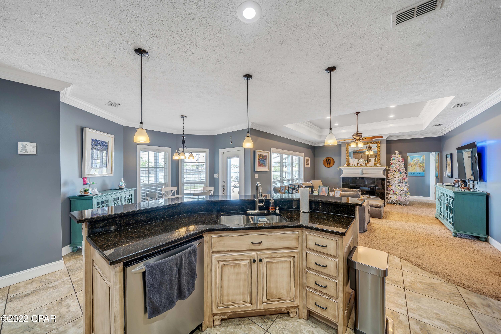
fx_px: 167
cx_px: 250
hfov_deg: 112.6
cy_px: 167
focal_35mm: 12
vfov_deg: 90.0
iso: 100
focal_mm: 12
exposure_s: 1/3.33
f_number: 5.6
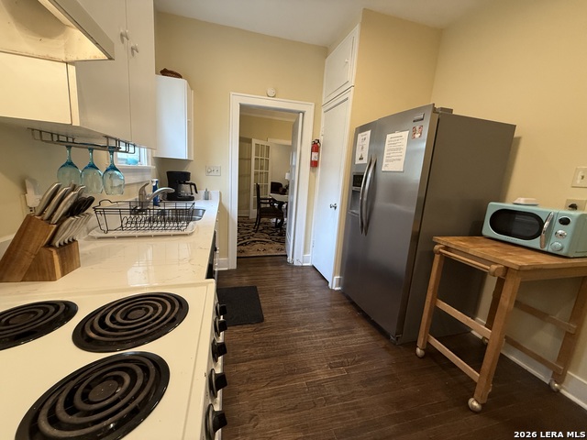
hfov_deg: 102.1
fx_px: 237
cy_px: 220
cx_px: 294
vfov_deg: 85.7
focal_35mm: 14
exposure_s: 1/120
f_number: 2.2
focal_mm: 2.22
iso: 320
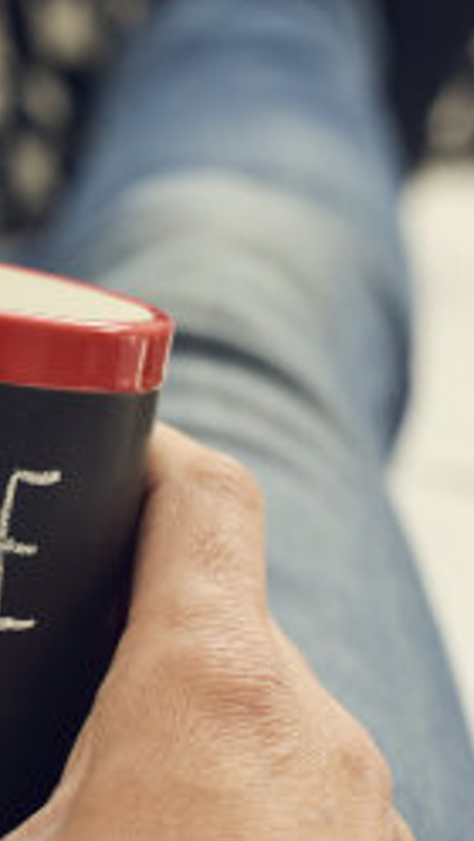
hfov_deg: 9.2
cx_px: -264
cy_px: 322
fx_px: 2875
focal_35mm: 129
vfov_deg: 16.6
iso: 200
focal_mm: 50
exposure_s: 1/125
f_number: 3.5
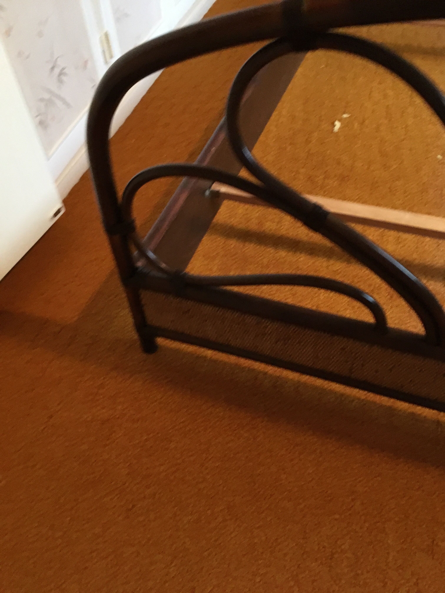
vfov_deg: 61.7
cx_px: 222
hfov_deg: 48.2
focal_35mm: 29
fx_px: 497
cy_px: 296
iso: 320
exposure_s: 1/17
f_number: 2.2
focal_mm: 4.15
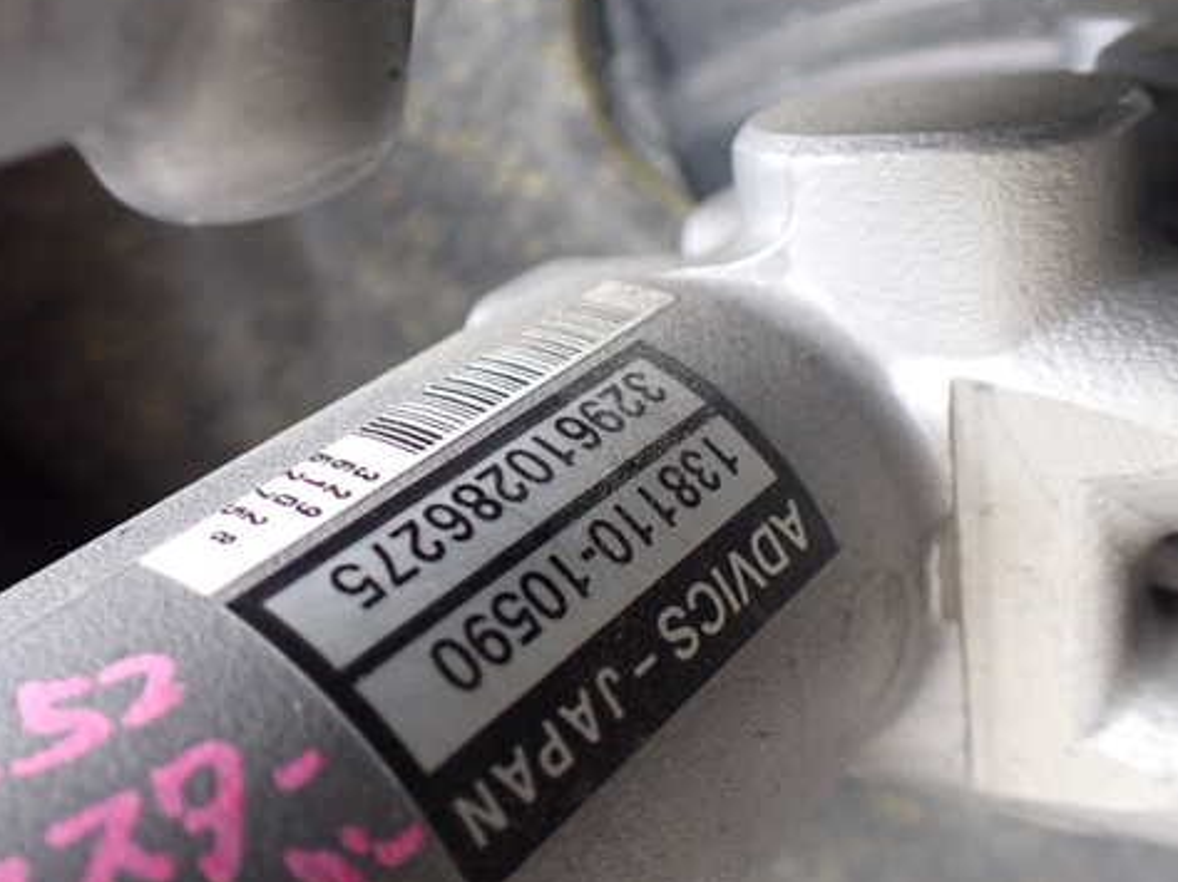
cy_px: 442
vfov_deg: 37.7
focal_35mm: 38
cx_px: 452
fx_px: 1293
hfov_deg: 48.6
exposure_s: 1/125
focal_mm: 5.4
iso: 640
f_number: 2.3
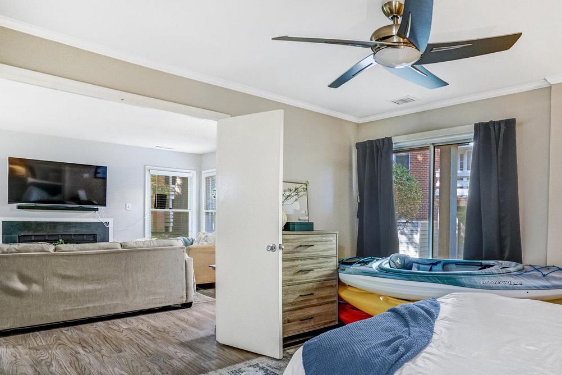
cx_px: 400
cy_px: 216
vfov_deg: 54.9
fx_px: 359
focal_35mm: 23
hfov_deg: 72.3
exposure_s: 1/15
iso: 1250
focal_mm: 16
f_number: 8
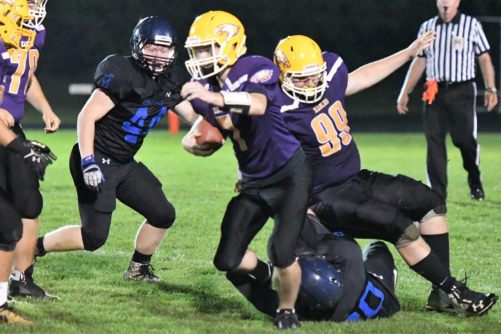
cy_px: 167
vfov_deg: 6.3
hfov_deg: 9.5
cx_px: 250
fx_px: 3027
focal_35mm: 218
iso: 18000
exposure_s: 1/800
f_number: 2.8
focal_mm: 145
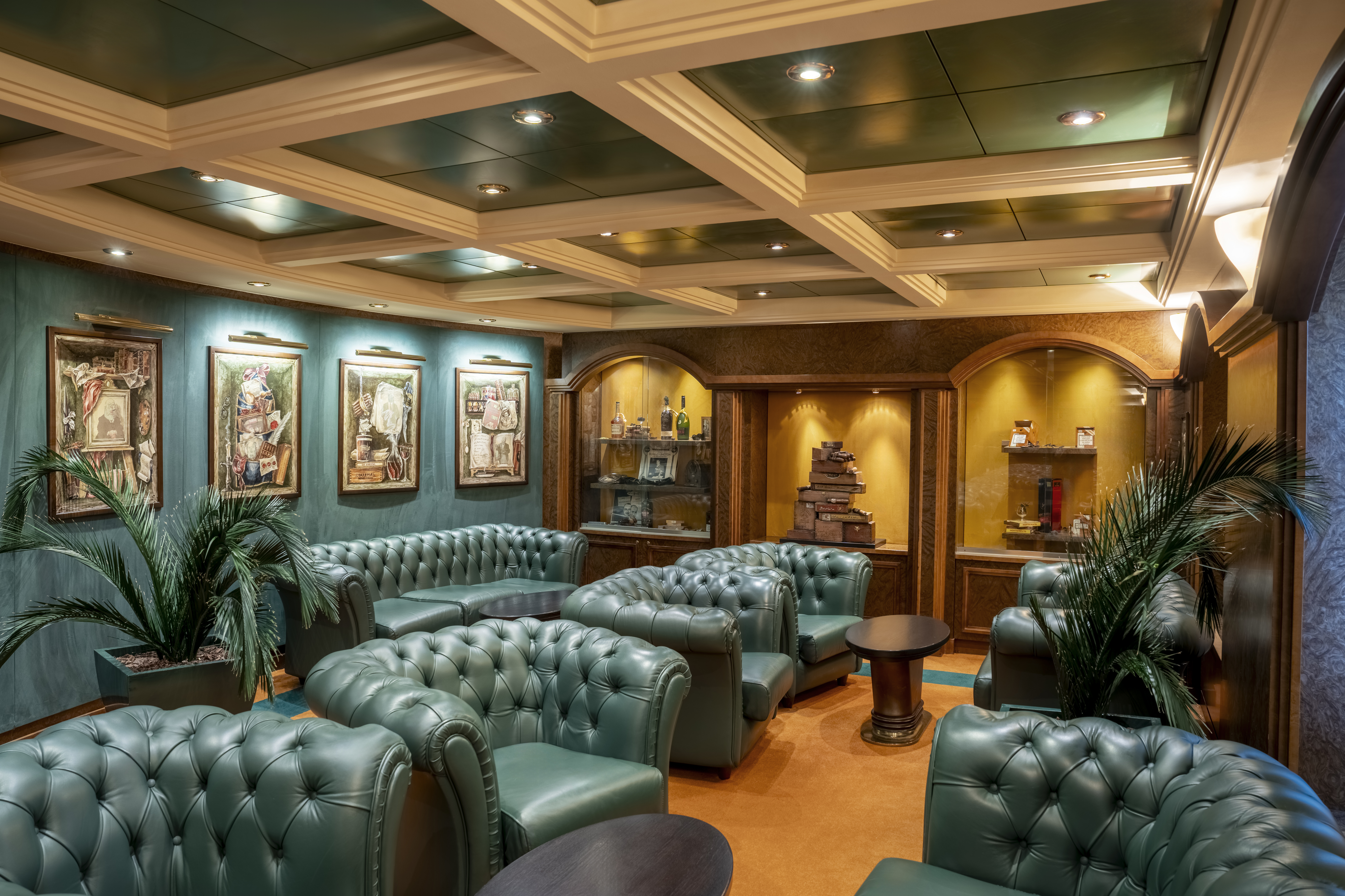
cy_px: 448
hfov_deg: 73.7
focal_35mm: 24
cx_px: 672
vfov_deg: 53.1
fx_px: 897
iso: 400
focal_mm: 24
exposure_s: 1/30
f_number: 8
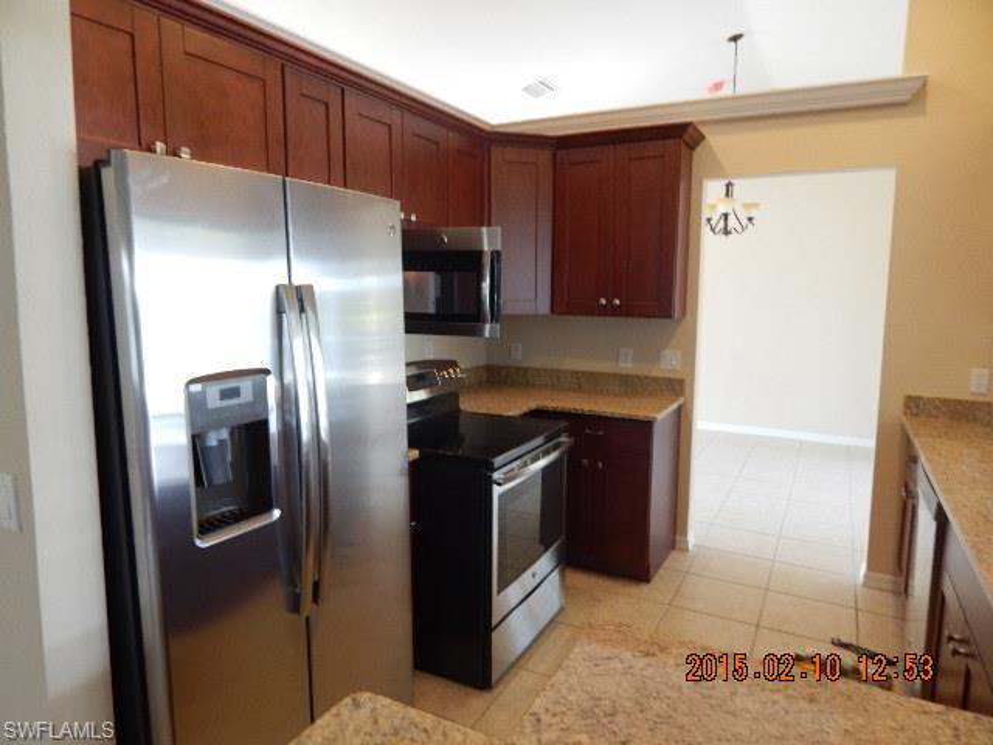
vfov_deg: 61.1
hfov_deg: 76.4
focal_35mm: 22
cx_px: 496
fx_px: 631
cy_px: 372
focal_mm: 4
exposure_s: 1/30
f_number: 3
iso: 200
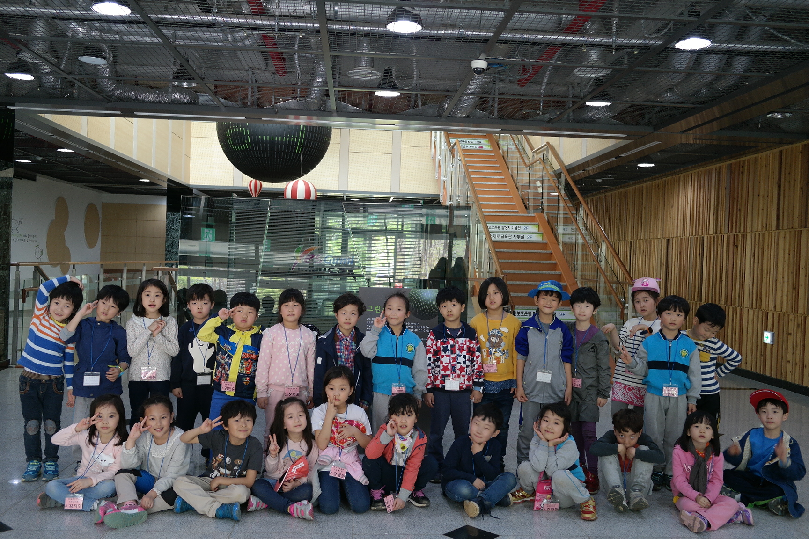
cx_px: 404
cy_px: 270
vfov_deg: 40.0
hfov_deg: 57.2
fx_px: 742
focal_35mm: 33
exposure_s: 1/40
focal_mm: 22
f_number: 3.5
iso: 400
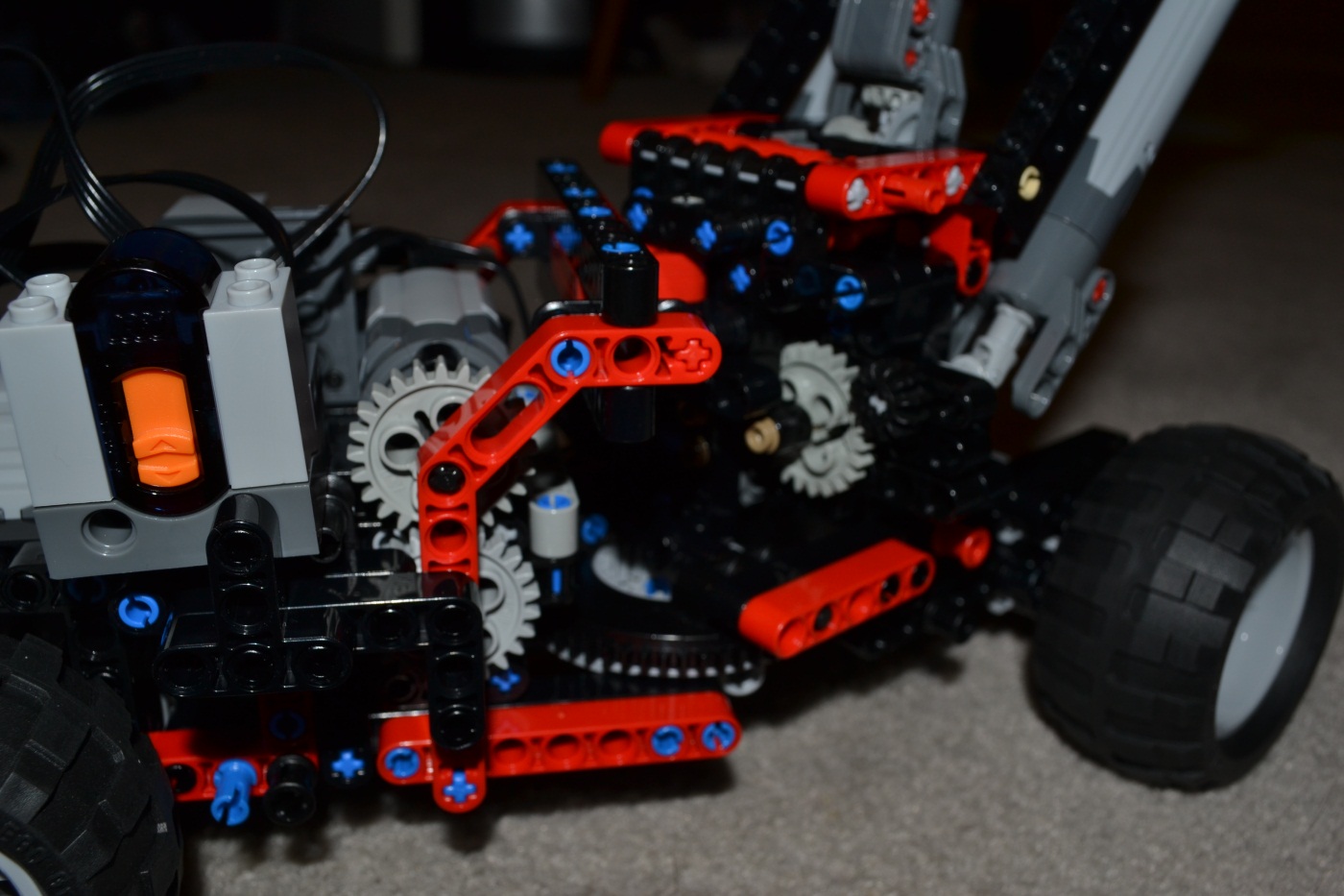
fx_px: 1344
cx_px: 672
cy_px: 448
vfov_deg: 36.9
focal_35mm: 36
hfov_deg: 53.1
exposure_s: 1/60
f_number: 8
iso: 100
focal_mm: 24
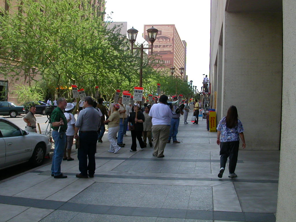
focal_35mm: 37
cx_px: 148
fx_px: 316
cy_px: 111
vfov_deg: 38.7
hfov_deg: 50.1
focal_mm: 5.6
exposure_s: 1/327
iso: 100
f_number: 4.5
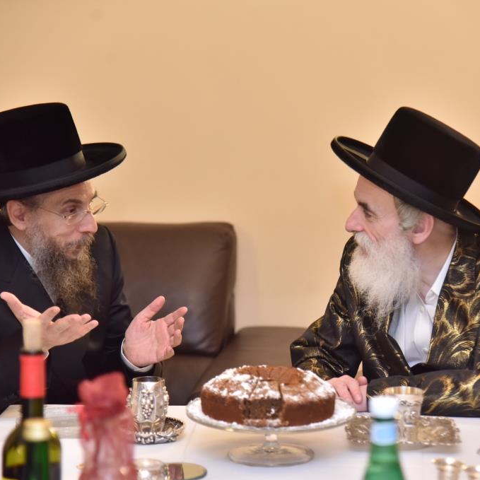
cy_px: 241
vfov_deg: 16.0
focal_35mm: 109
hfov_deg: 16.0
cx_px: 286
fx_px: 1710
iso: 2000
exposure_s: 1/160
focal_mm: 85
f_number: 4
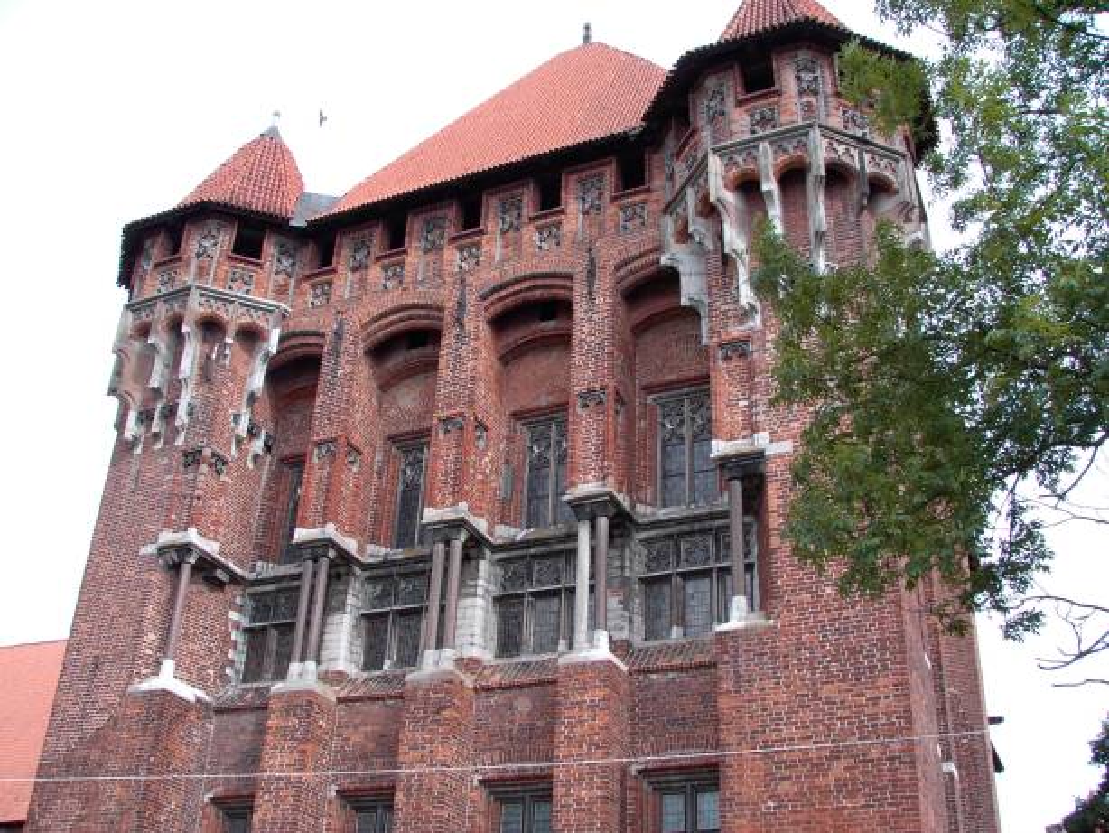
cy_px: 416
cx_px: 554
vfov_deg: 38.7
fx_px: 1186
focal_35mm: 37
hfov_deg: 50.1
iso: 70
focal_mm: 5.7
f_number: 4
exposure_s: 1/200
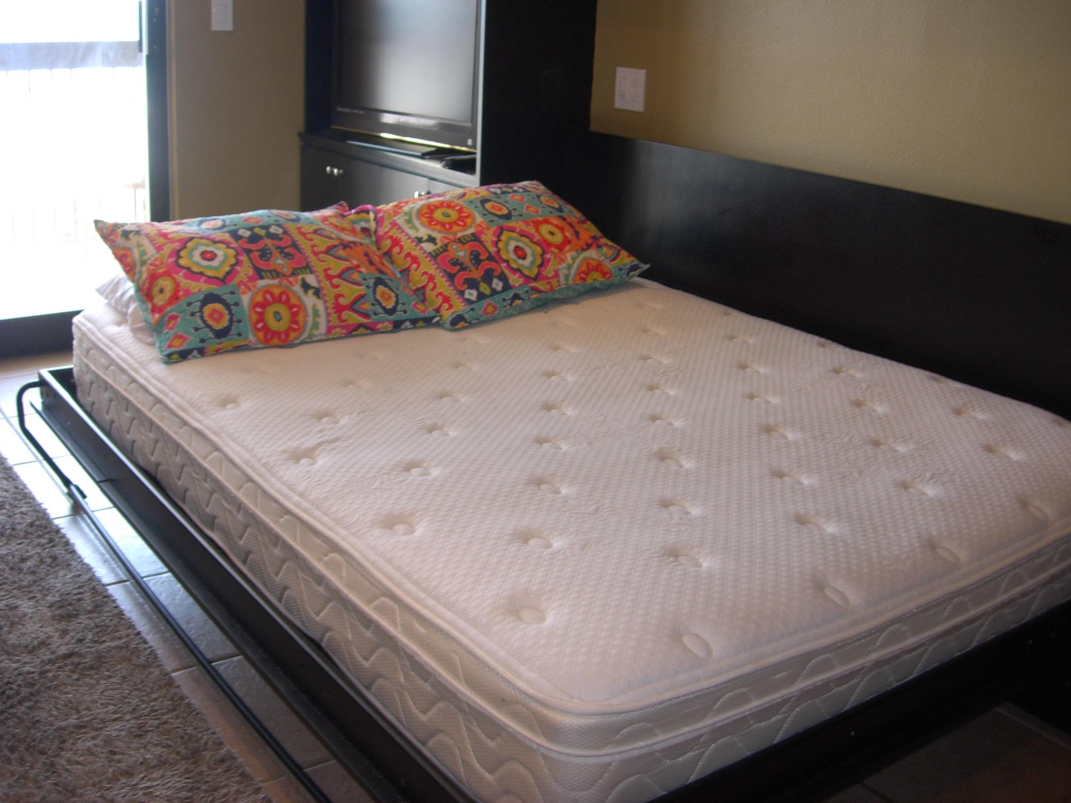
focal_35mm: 39
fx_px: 1207
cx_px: 533
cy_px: 393
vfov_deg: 36.8
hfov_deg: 47.9
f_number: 2.8
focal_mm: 7.8
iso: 79
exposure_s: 1/35.9
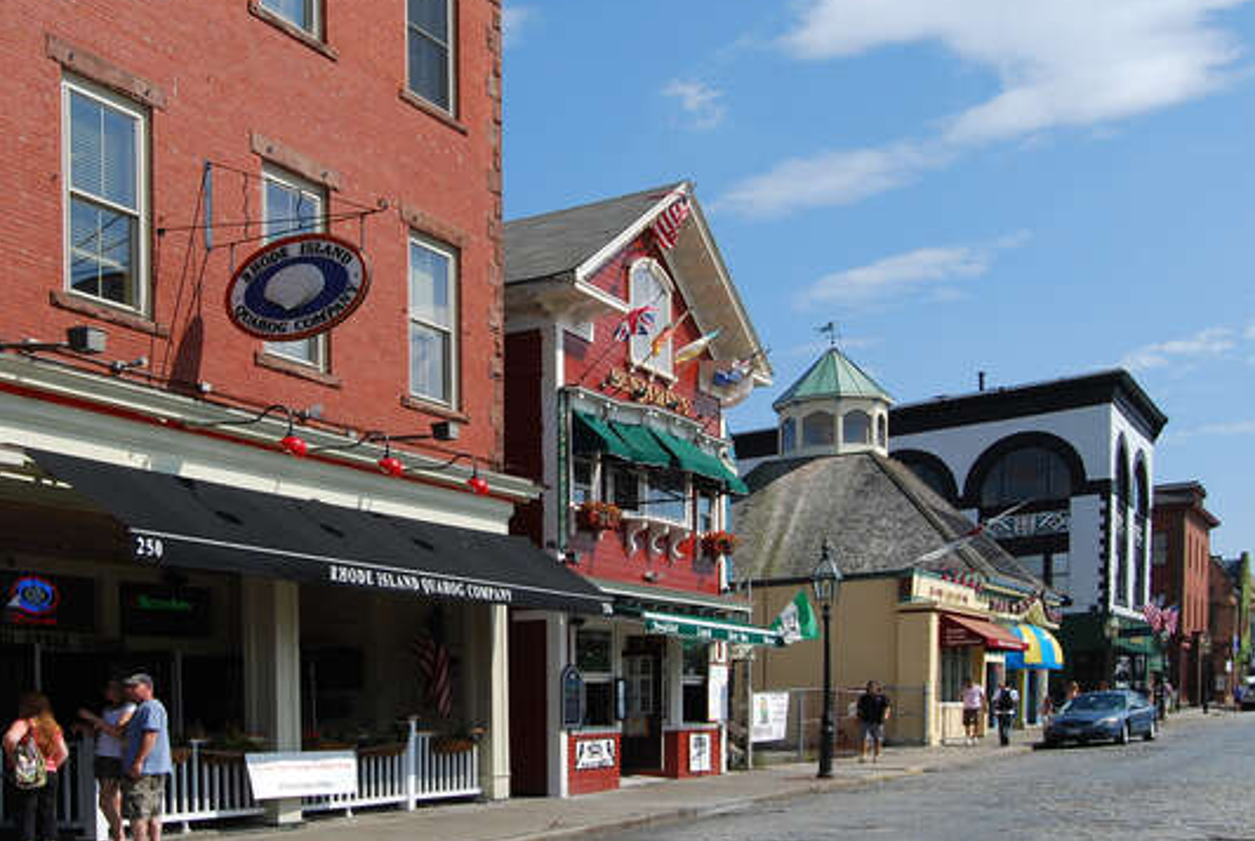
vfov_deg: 29.8
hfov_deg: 43.3
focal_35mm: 45
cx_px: 490
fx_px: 1571
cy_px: 313
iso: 160
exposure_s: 1/250
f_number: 10
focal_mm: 20
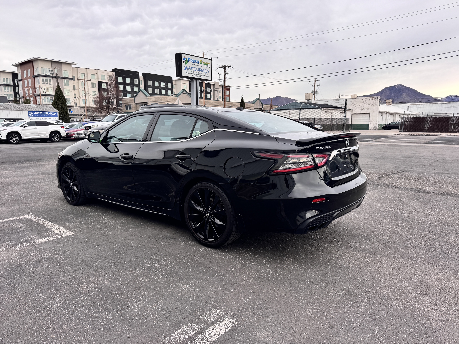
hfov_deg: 71.6
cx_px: 230
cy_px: 172
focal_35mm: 24
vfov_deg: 56.8
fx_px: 318
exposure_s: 1/739
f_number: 1.78
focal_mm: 6.76
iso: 80
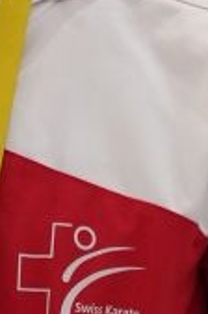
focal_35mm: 2134
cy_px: 167
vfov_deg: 1.0
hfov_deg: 0.6
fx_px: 18569
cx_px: -2
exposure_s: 1/500
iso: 1600
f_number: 2.8
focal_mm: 200
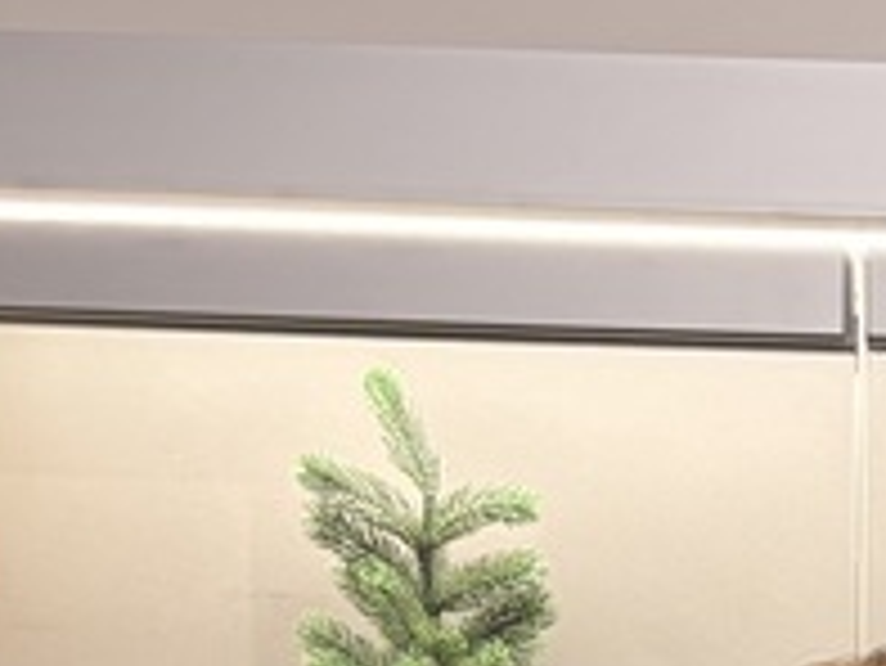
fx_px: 3457
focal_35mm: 135
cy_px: 1534
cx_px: 1606
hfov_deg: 13.2
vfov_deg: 9.8
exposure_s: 1/60
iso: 80
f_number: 1.6
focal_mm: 5.96
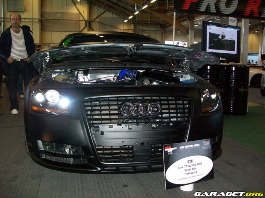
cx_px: 132
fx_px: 276
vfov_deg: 39.7
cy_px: 99
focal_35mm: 36
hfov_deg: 51.4
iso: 200
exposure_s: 1/125
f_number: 2.7
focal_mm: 6
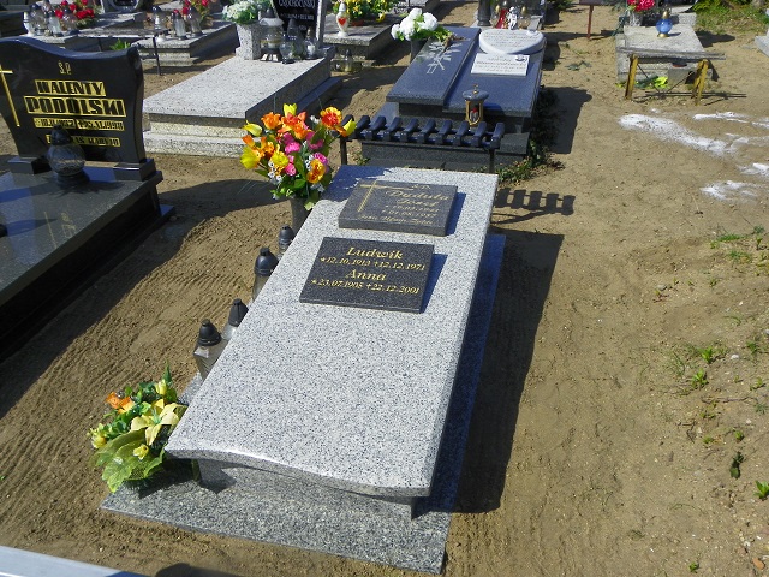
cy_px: 288
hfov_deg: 58.4
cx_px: 384
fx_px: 689
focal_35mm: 31
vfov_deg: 45.4
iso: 64
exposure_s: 1/250
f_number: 5.6
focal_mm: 5.5
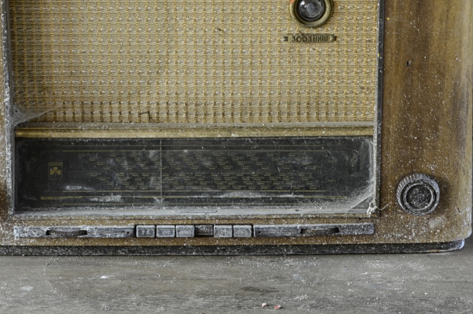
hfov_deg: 15.1
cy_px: 82
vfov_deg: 10.0
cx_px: 212
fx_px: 1783
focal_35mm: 136
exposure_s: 2.5
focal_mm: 60
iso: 200
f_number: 25
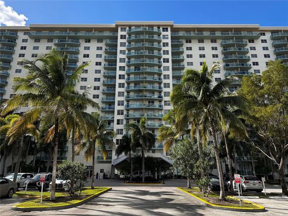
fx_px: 200
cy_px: 108
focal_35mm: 24
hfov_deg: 71.6
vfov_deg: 56.8
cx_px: 144
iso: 80
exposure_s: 1/2525
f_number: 1.78
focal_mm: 6.86
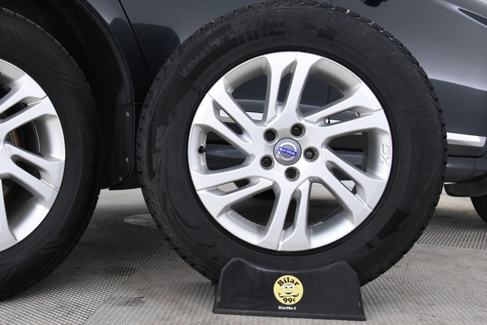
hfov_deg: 39.3
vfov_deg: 27.5
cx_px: 122
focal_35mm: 49
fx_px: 663
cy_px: 141
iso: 4000
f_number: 5
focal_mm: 30
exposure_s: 1/80
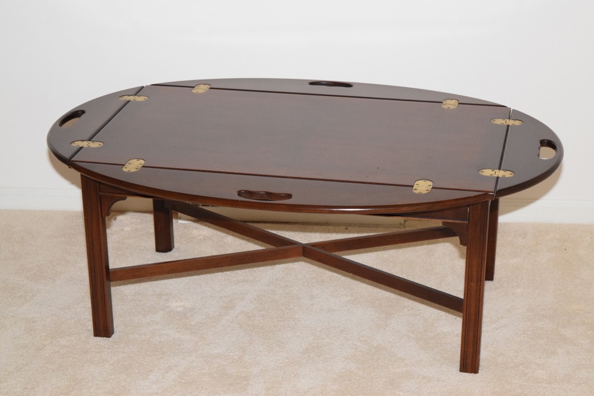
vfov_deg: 16.6
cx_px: 297
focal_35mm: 82
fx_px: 1361
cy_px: 198
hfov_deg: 24.6
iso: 3200
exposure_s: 1/60
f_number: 5.6
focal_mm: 55
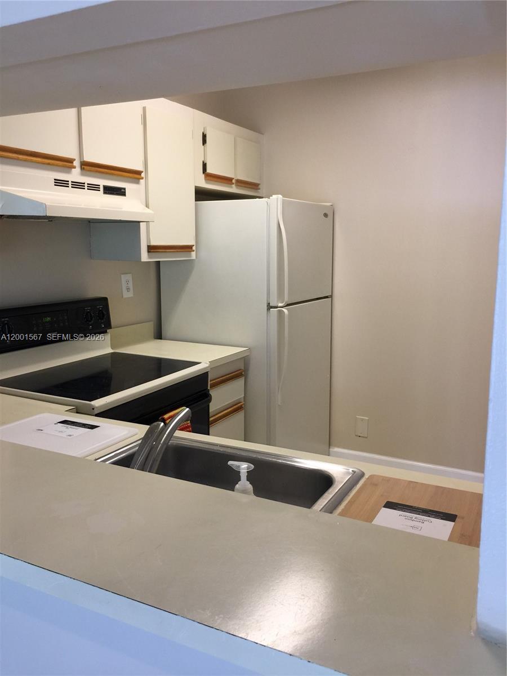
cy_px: 338
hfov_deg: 48.2
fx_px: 566
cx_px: 254
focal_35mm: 29
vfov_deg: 61.7
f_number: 2.2
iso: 40
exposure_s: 1/15
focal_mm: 4.15
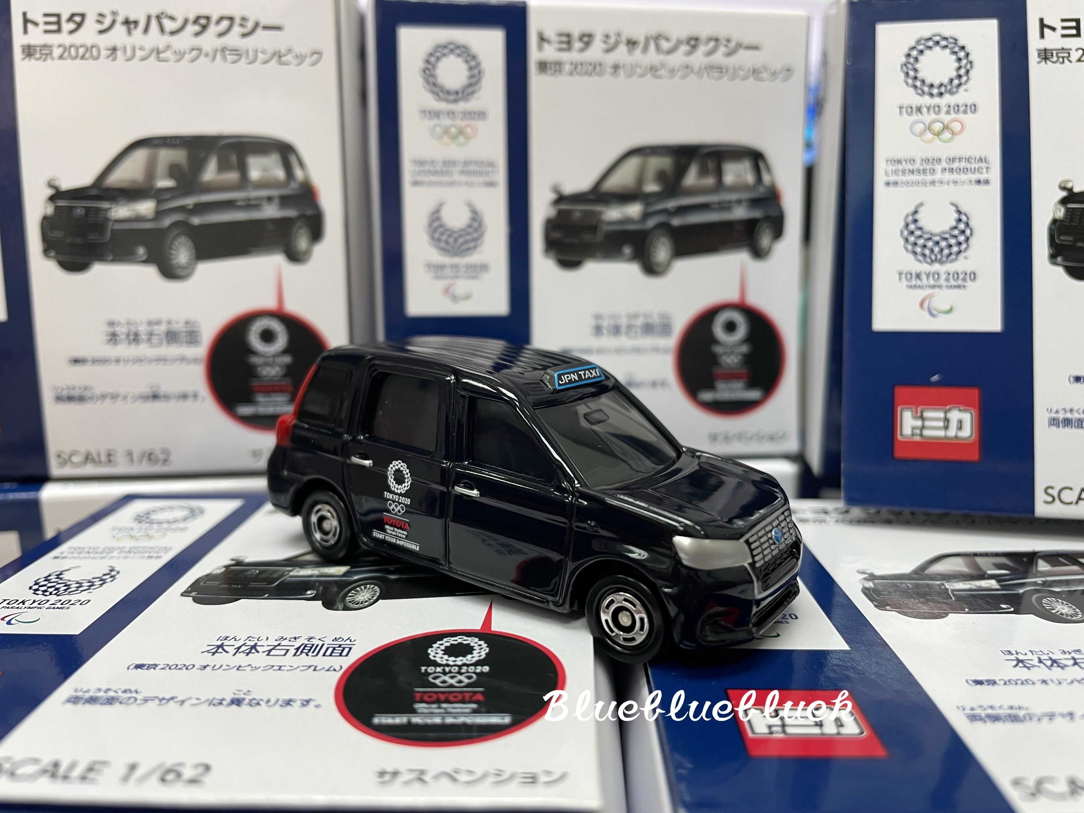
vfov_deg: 53.1
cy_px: 406
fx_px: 814
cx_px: 542
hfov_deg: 67.3
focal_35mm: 26
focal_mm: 4.2
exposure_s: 1/50
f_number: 1.6
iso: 80
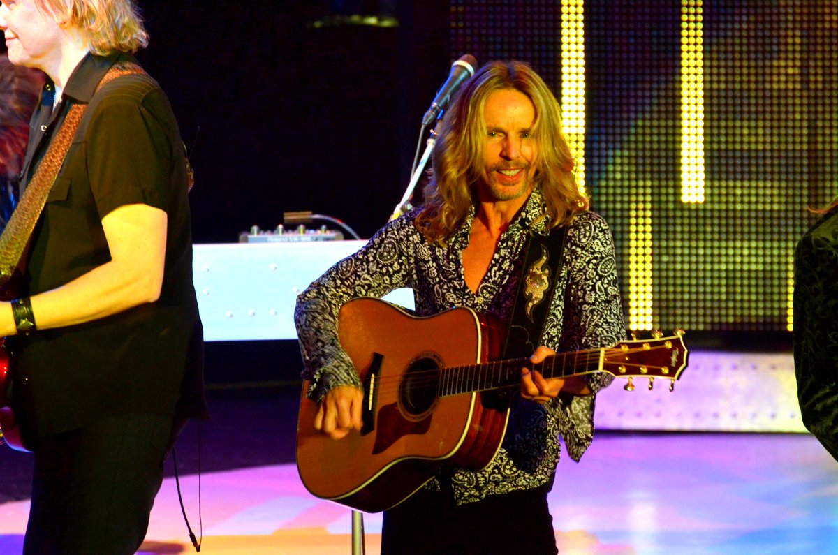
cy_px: 278
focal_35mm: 375
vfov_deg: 3.7
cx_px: 419
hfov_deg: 5.5
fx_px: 8712
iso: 1600
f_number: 5.6
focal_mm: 250
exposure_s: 1/100
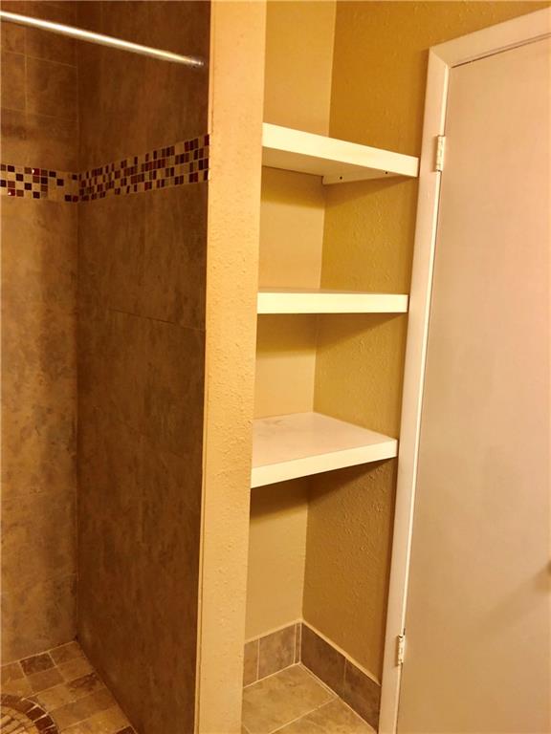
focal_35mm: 28
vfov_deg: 63.4
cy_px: 367
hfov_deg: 49.7
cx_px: 276
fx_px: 594
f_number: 1.8
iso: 40
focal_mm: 4
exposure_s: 1/15
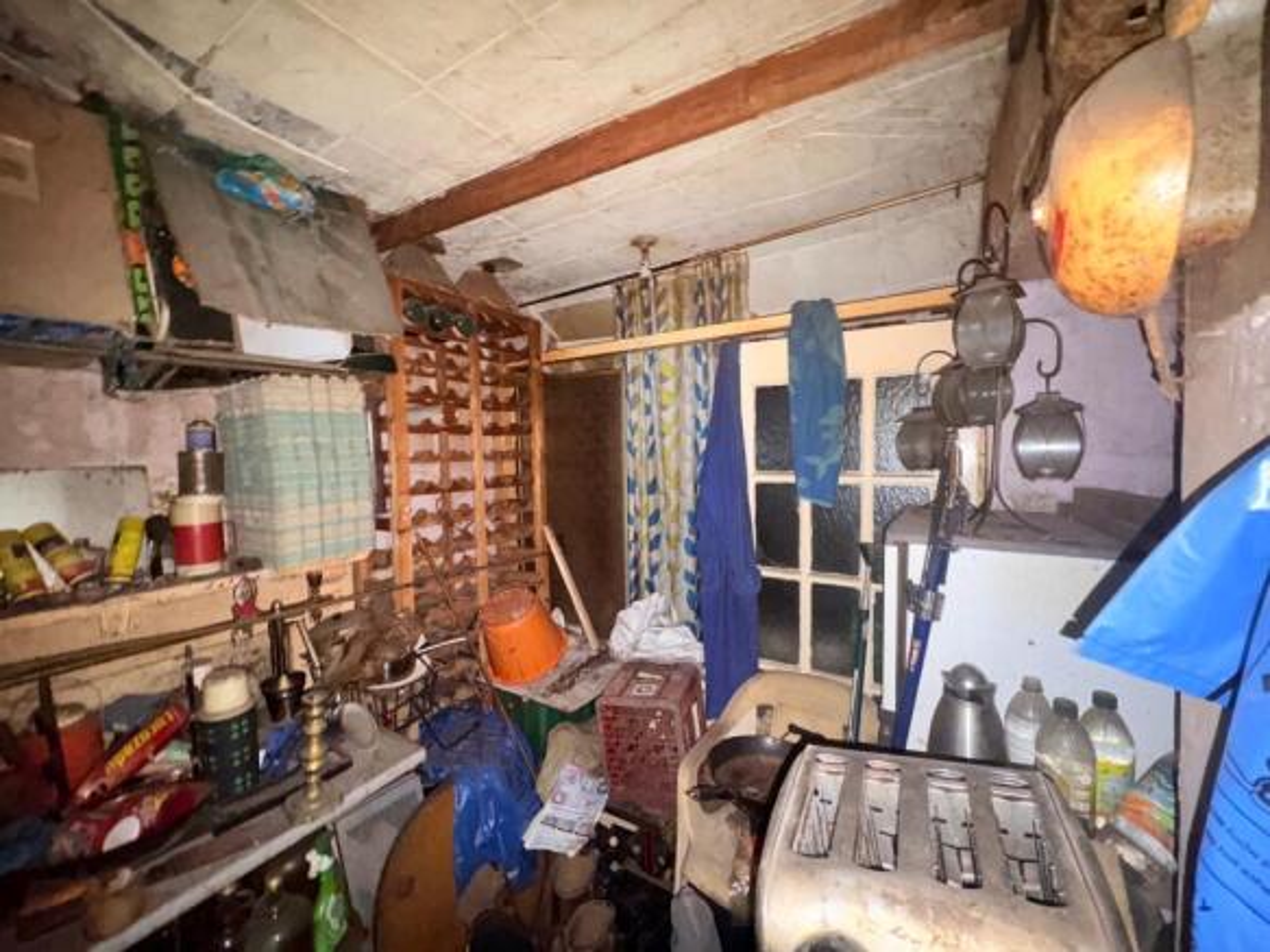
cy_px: 476
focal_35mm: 14
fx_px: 514
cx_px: 635
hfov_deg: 102.1
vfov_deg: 85.7
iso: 400
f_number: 2.2
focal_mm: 2.22
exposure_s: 1/16
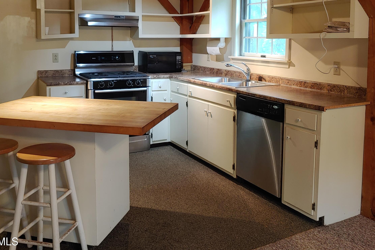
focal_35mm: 35
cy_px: 70
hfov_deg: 54.4
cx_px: 180
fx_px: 365
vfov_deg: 37.1
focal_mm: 4.23
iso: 150
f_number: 1.5
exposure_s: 1/40
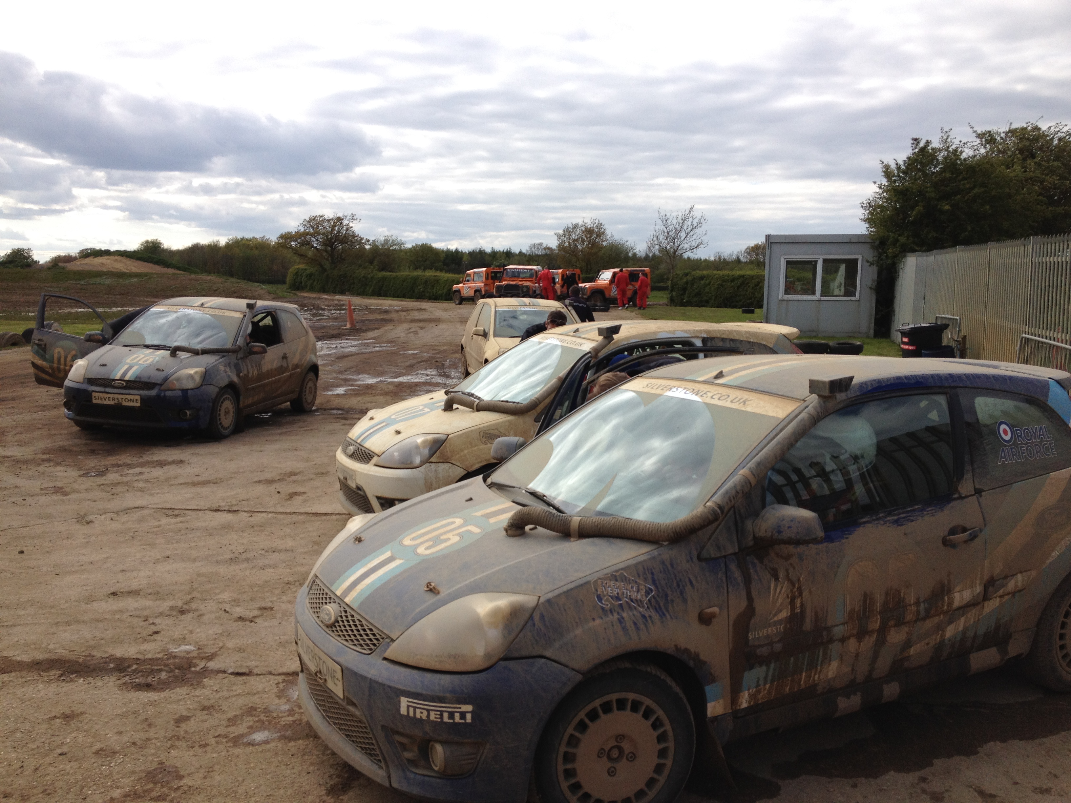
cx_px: 536
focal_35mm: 35
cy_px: 402
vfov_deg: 40.7
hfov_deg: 52.6
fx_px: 1083
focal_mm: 4.28
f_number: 2.4
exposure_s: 1/1672
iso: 64
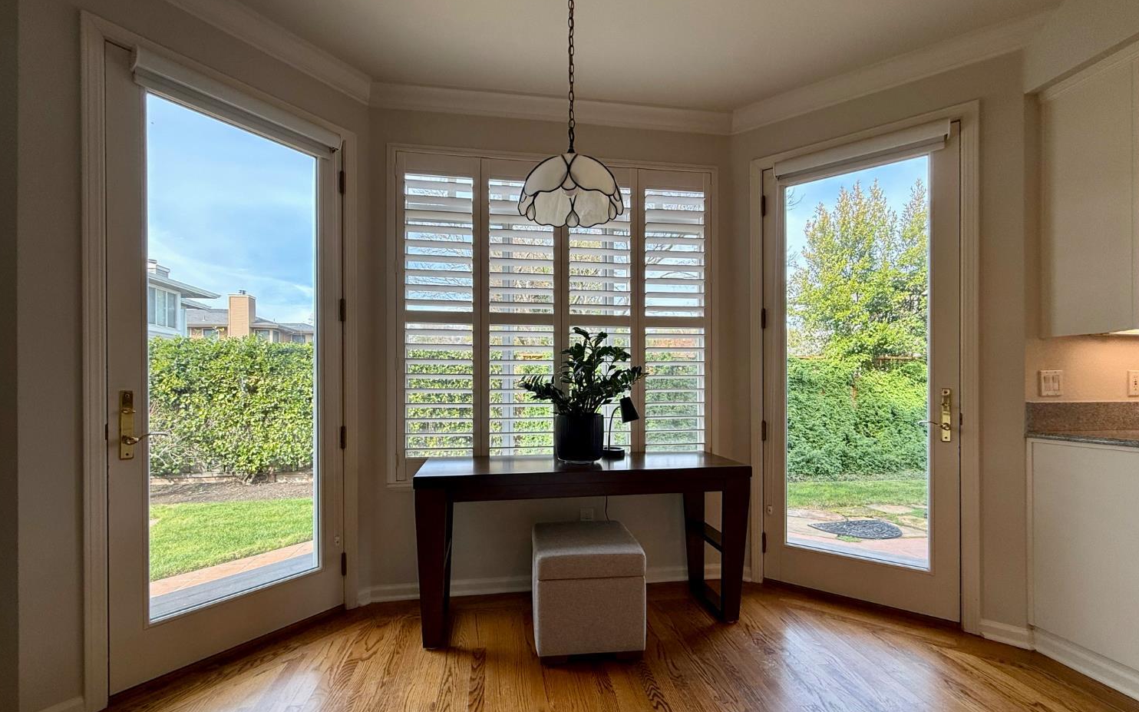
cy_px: 384
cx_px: 566
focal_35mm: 15
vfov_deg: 74.6
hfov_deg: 101.5
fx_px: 466
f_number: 2.2
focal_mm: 2.22
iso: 64
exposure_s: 1/156
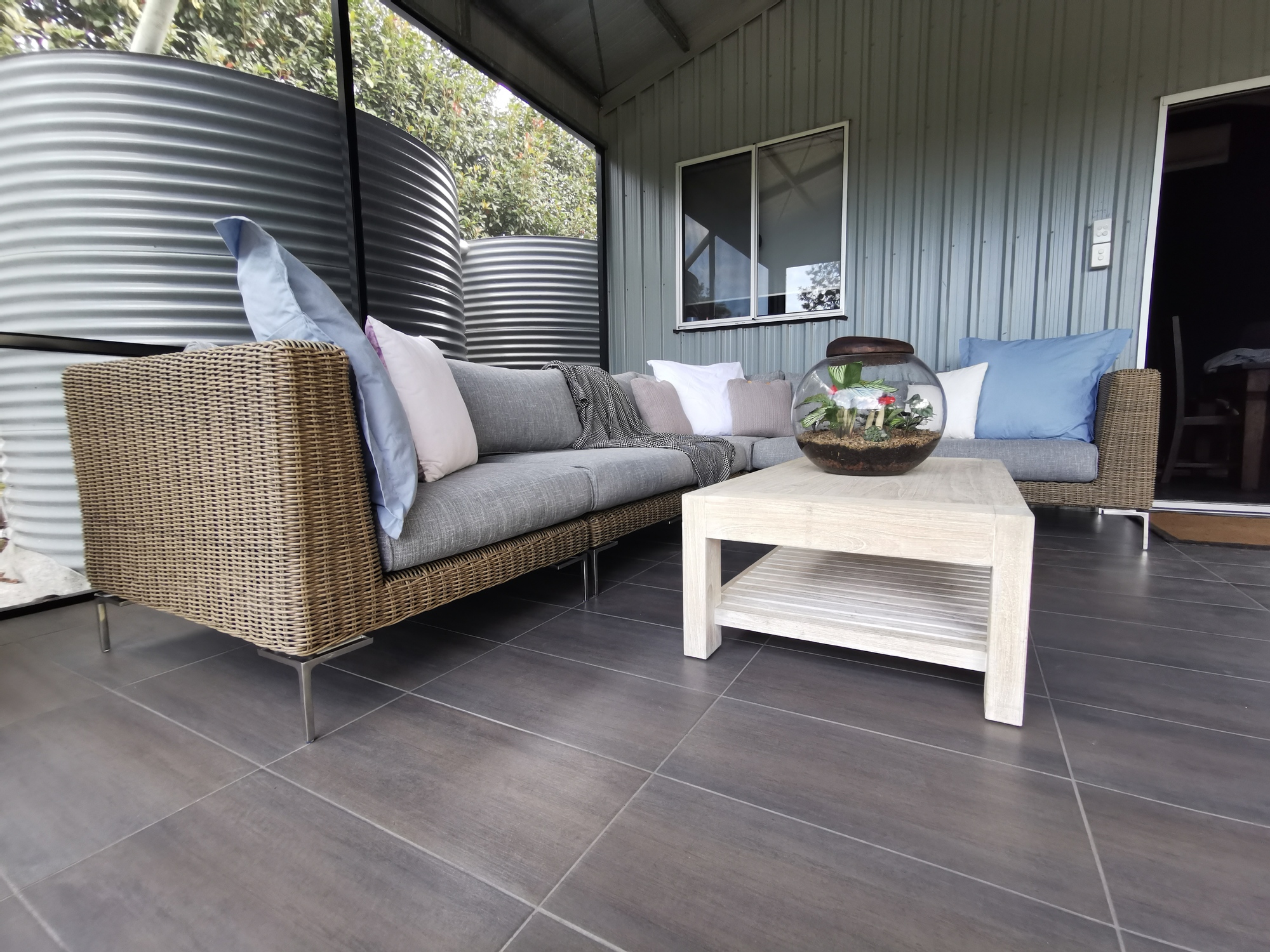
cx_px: 635
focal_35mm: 16
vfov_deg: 78.1
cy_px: 476
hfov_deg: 94.5
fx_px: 587
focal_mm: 2.35
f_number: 2.2
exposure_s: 1/50
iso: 125
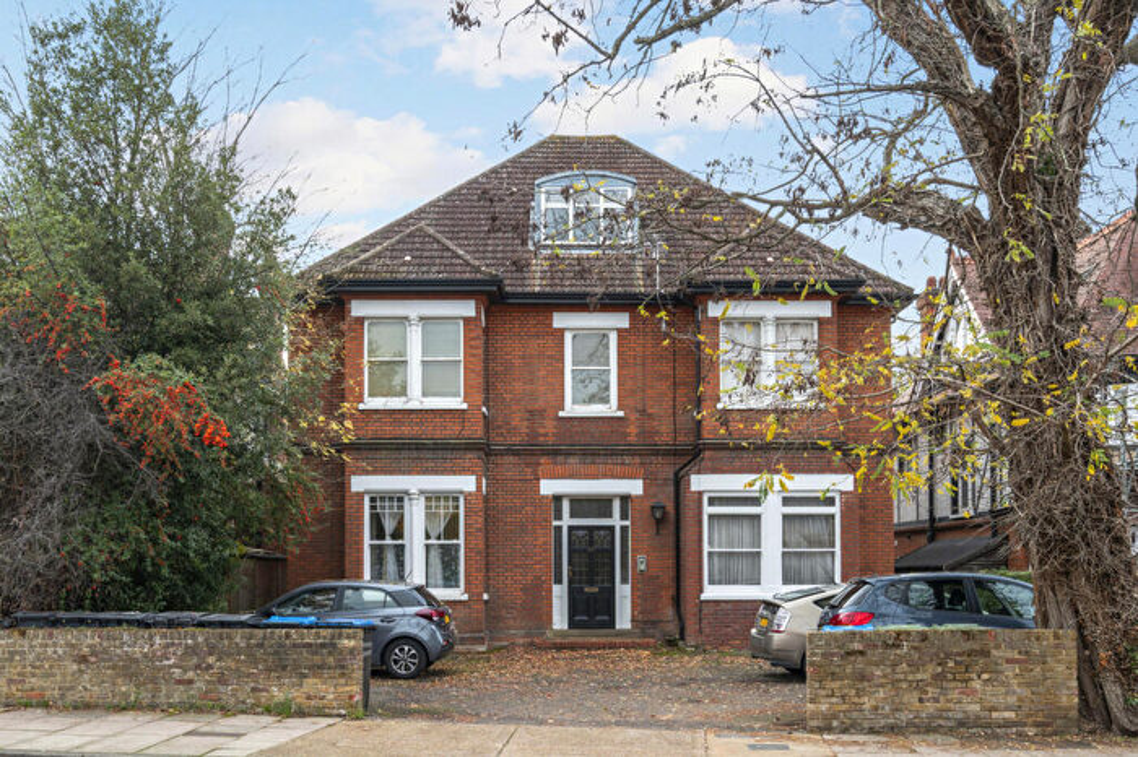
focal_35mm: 22
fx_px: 695
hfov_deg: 78.6
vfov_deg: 57.2
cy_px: 378
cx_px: 569
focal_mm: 22
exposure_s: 1/80
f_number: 8
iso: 200
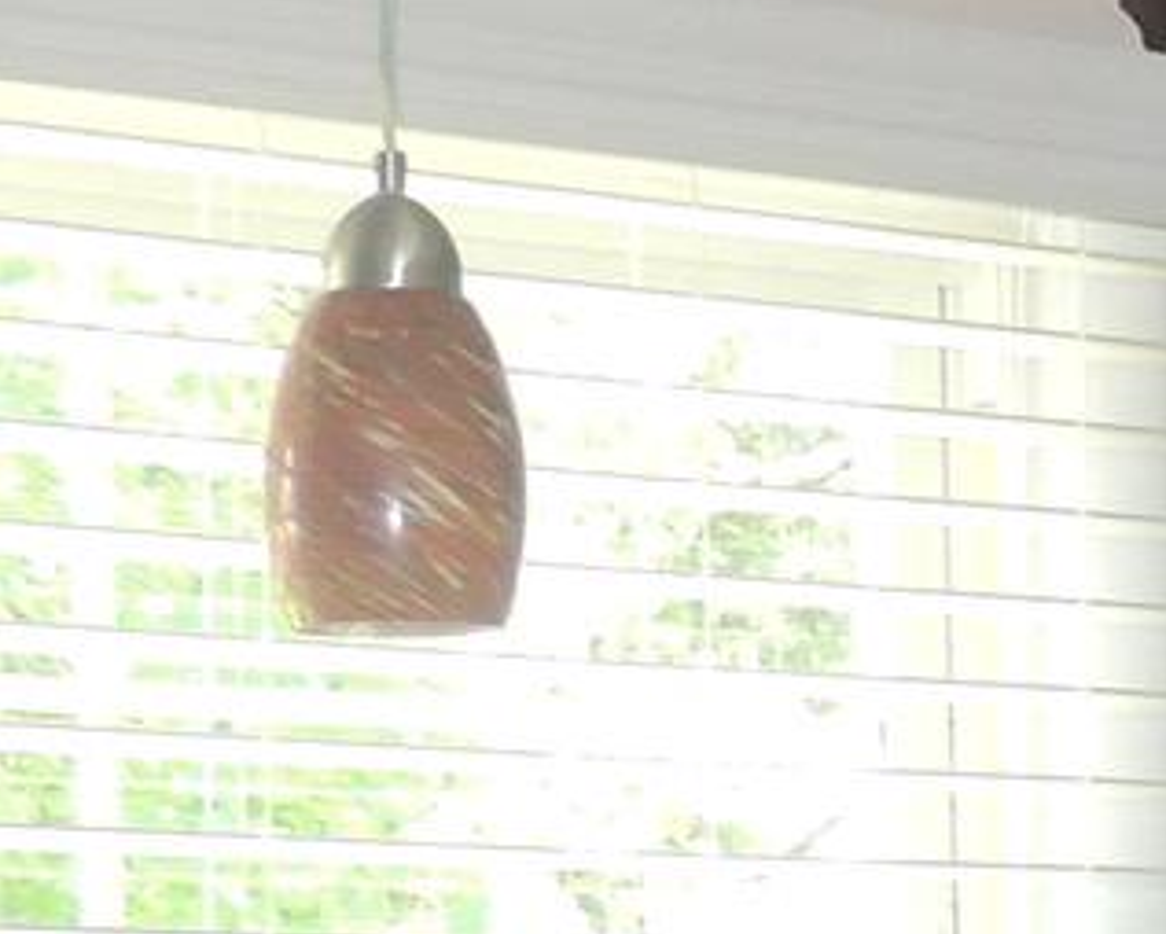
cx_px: 2762
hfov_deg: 8.5
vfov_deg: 7.3
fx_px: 7182
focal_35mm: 208
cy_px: 1408
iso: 200
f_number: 3.2
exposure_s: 1/30
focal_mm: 5.8
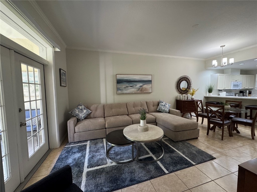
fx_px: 104
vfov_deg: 85.7
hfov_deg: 102.1
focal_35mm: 14
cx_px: 128
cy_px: 96
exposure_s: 1/120
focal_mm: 2.22
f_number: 2.2
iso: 250
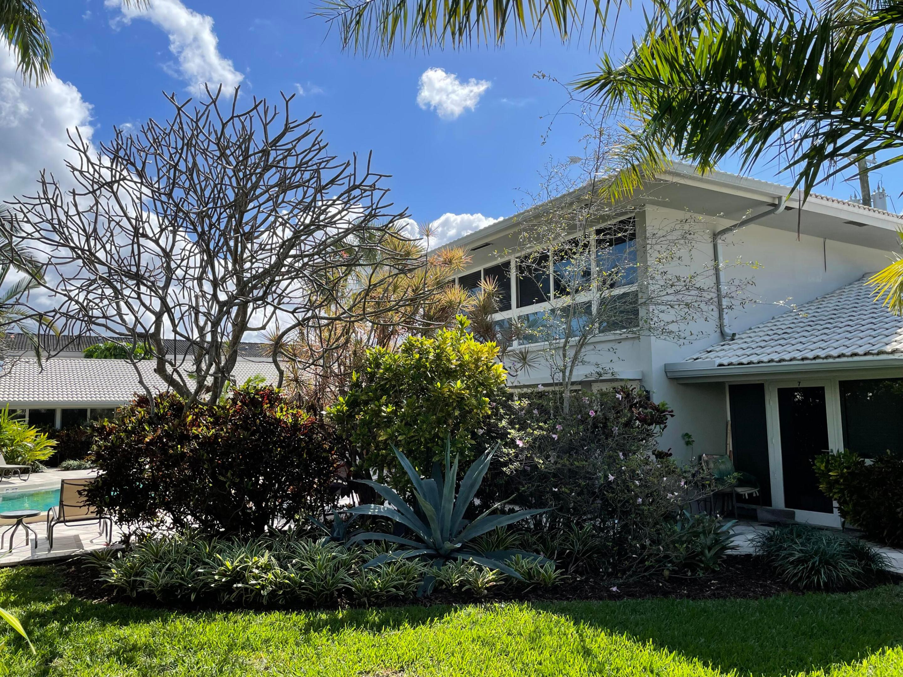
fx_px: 678
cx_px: 452
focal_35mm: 26
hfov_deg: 67.3
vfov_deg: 53.1
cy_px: 338
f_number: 1.6
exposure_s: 1/2959
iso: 32
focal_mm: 4.2
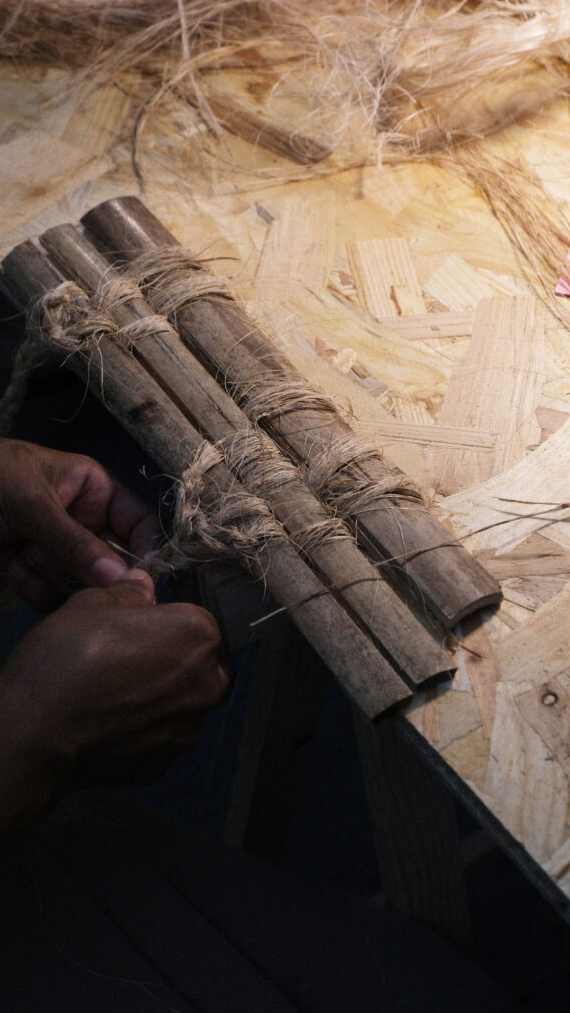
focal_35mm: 72
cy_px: 505
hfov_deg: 16.8
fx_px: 1934
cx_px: 230
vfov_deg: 29.3
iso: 1000
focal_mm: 45
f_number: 5.6
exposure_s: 1/60
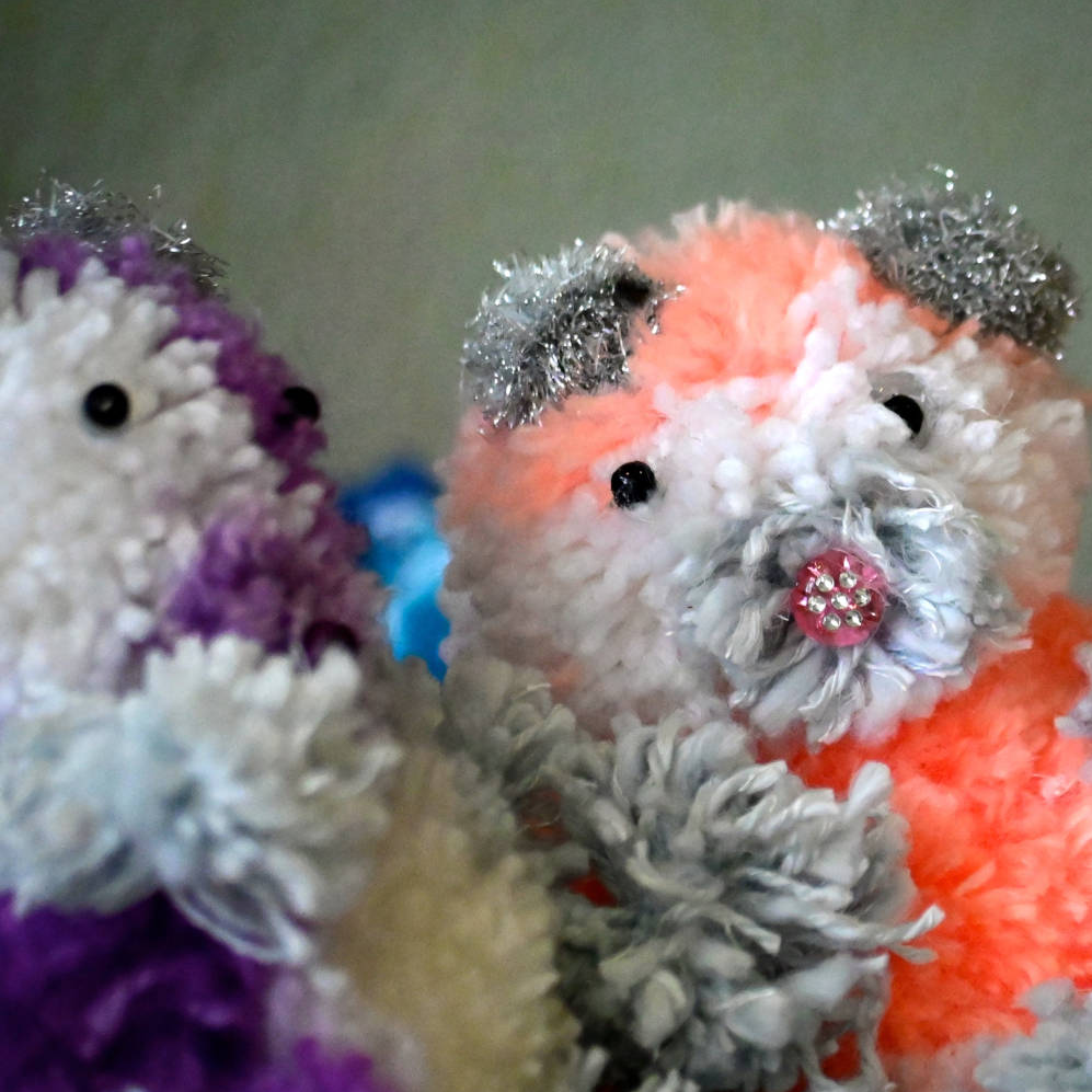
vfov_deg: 4.2
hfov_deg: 4.2
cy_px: 547
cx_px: 778
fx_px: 15061
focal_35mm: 422
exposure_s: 1/640
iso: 8000
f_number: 5.3
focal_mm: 220
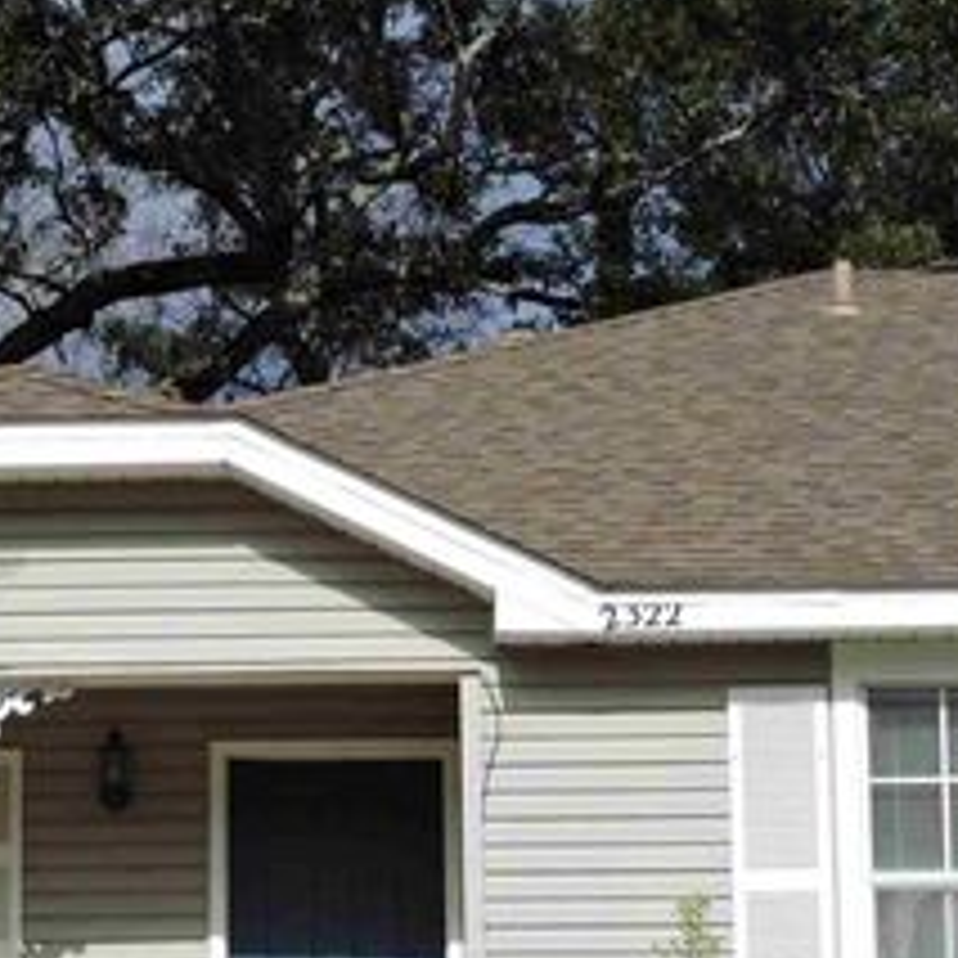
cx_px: 135
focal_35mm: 114
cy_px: 812
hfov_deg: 15.1
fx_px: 3569
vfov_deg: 15.2
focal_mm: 9.8
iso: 100
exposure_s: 1/1250
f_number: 4.1
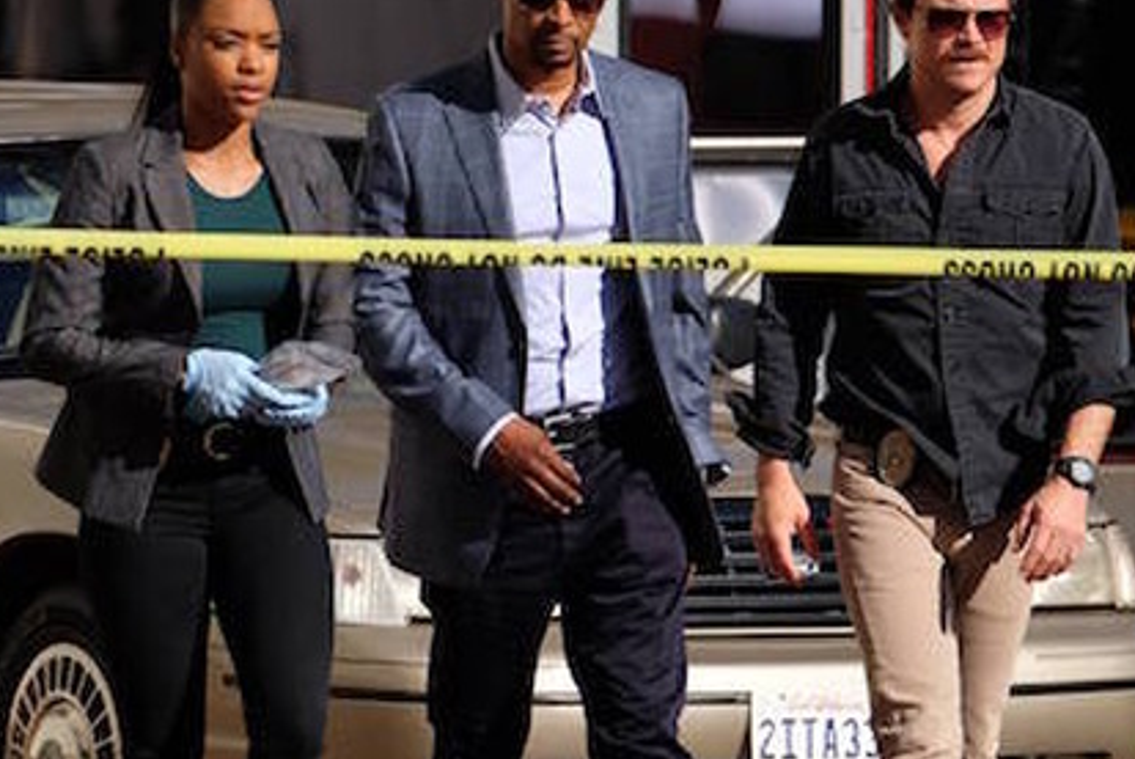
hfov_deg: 3.4
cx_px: 660
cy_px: 470
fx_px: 18866
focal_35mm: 598
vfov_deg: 2.3
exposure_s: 1/1000
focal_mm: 211
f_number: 5
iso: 200
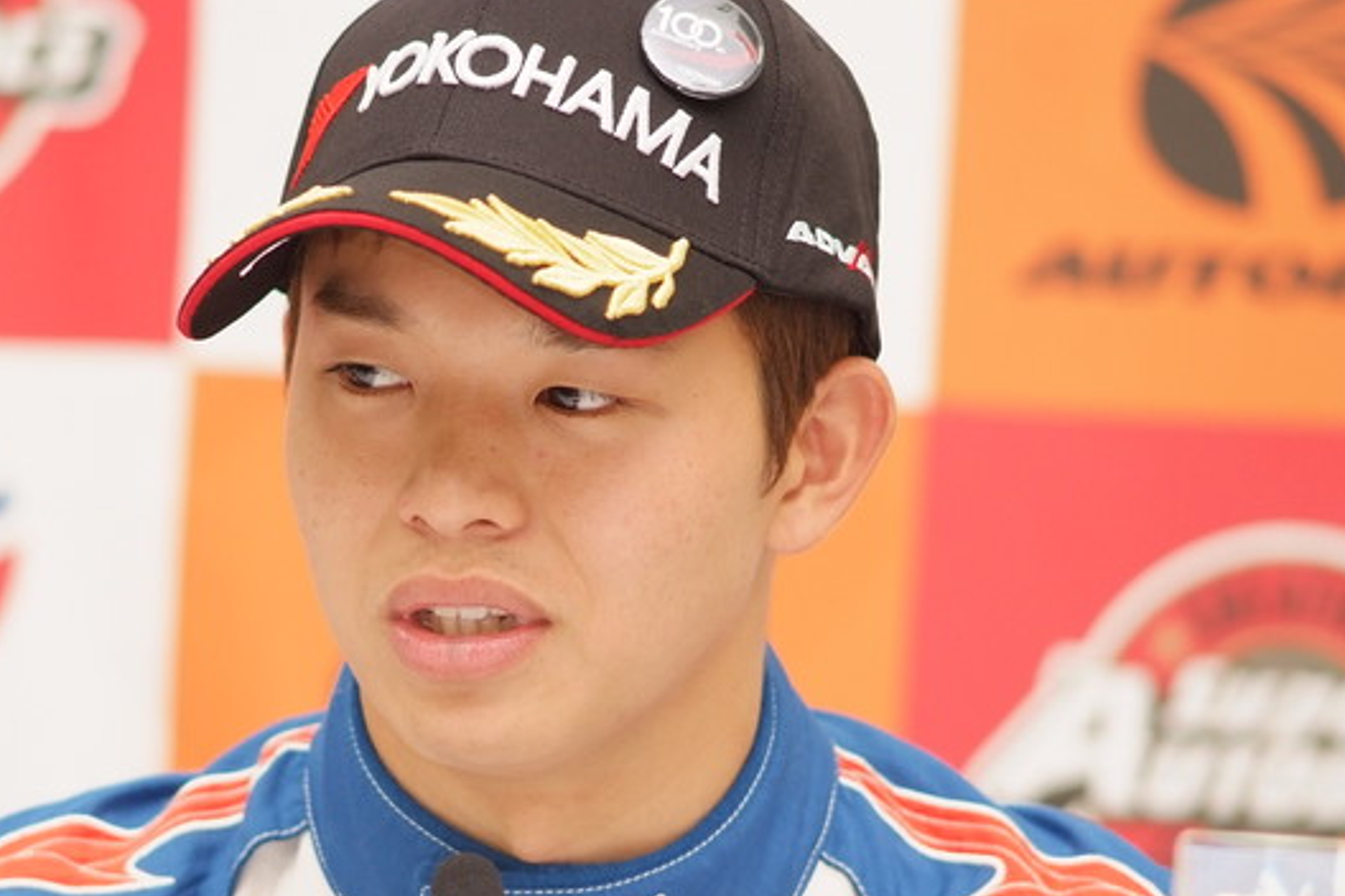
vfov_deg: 3.7
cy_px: 601
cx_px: 481
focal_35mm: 368
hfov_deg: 5.6
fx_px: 13748
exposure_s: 1/250
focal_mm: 180
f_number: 2.8
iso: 800
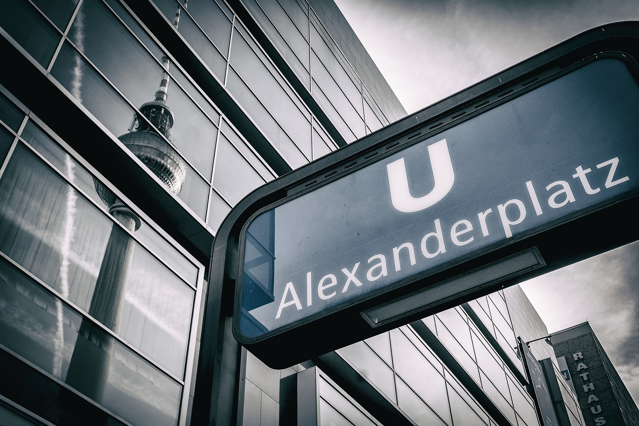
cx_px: 320
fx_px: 710
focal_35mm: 40
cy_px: 213
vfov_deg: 33.4
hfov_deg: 48.5
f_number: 5.6
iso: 200
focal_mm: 17.9
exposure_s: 1/200
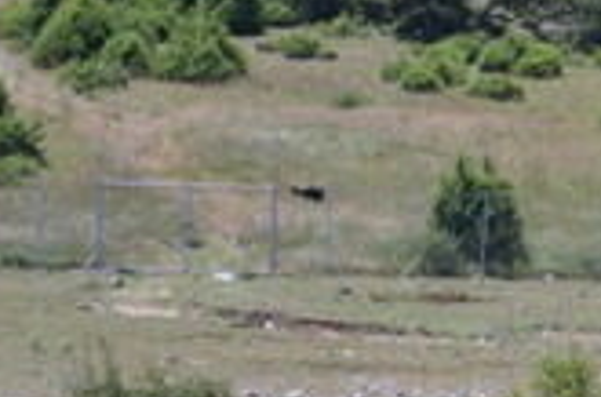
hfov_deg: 4.8
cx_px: 1329
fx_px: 7025
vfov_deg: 3.2
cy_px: 44
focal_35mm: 422
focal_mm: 58
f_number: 7.1
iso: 200
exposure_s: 1/200
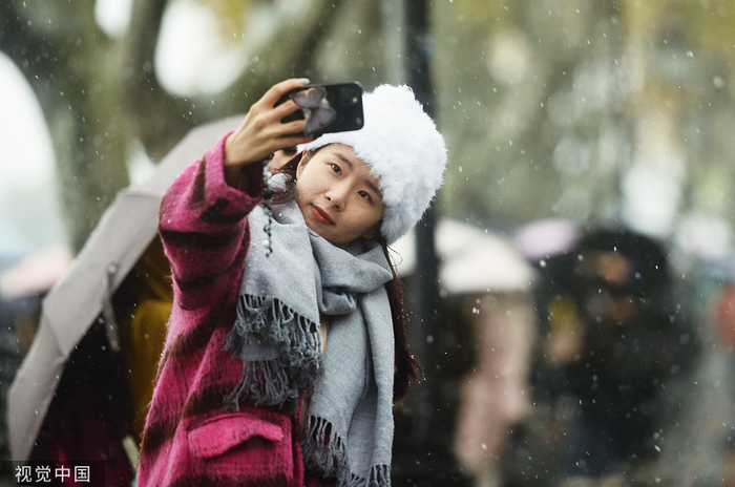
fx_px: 4076
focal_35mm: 200
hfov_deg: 10.3
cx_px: 368
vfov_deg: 6.8
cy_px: 244
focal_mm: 200
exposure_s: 1/200
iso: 160
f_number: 2.8
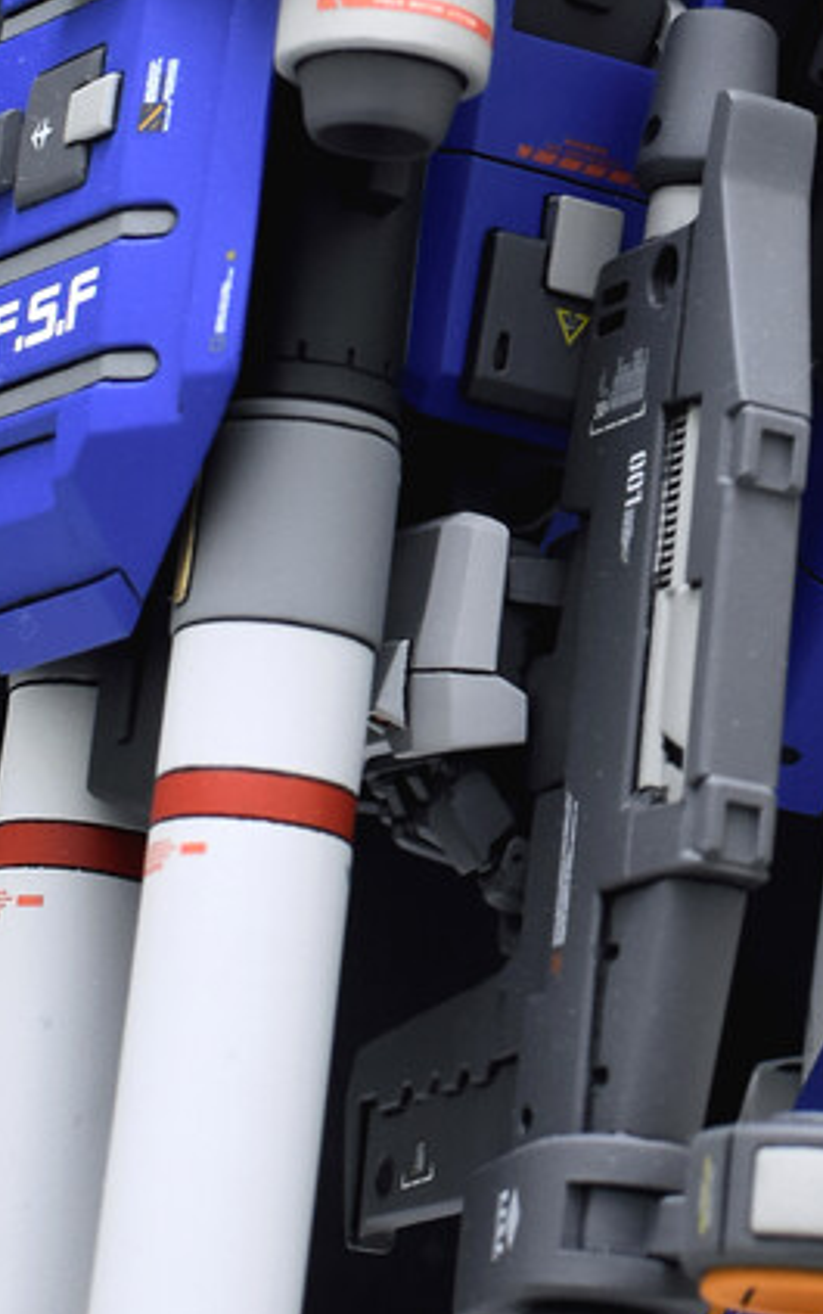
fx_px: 6113
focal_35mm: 171
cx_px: 1292
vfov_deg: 12.1
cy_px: -99
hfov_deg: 7.5
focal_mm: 35
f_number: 8
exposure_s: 1/100
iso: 400
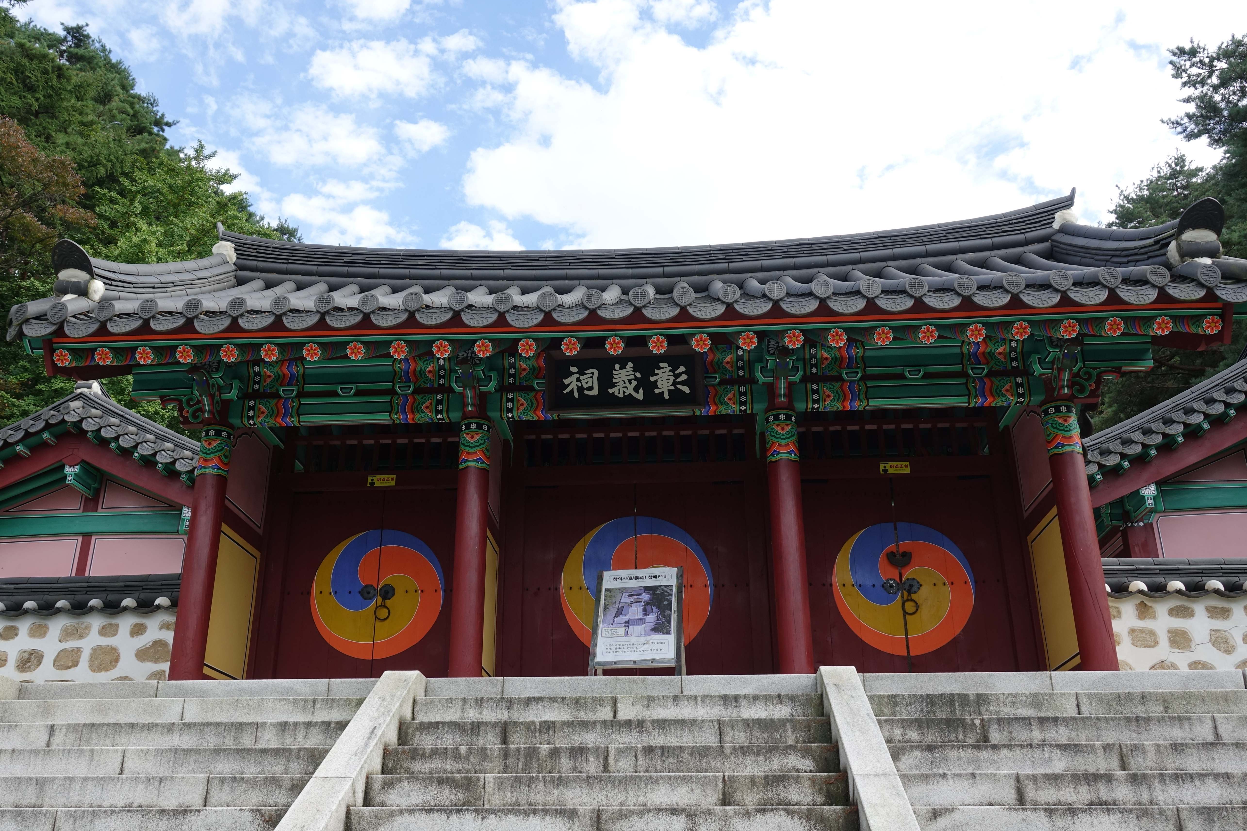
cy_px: 431
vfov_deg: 40.0
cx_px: 586
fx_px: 1143
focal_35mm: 33
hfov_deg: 57.2
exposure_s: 1/320
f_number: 4
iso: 100
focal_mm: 11.26
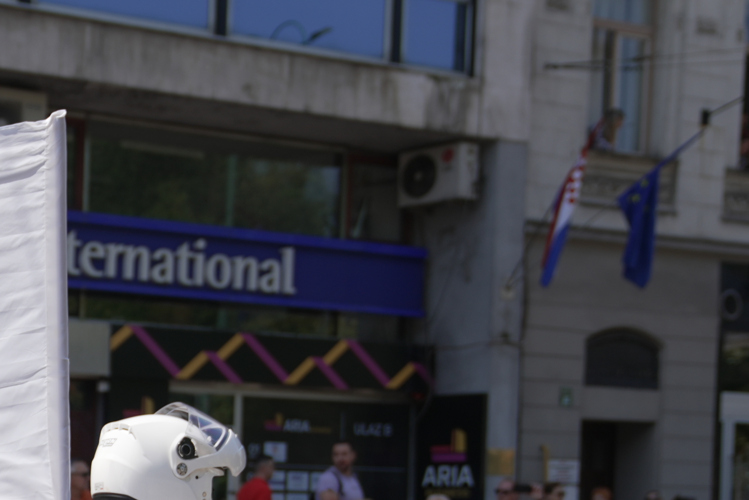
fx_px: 1748
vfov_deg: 15.8
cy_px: 550
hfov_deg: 22.5
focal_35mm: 84
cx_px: -127
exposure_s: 1/1600
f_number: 2.8
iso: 100
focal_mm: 35
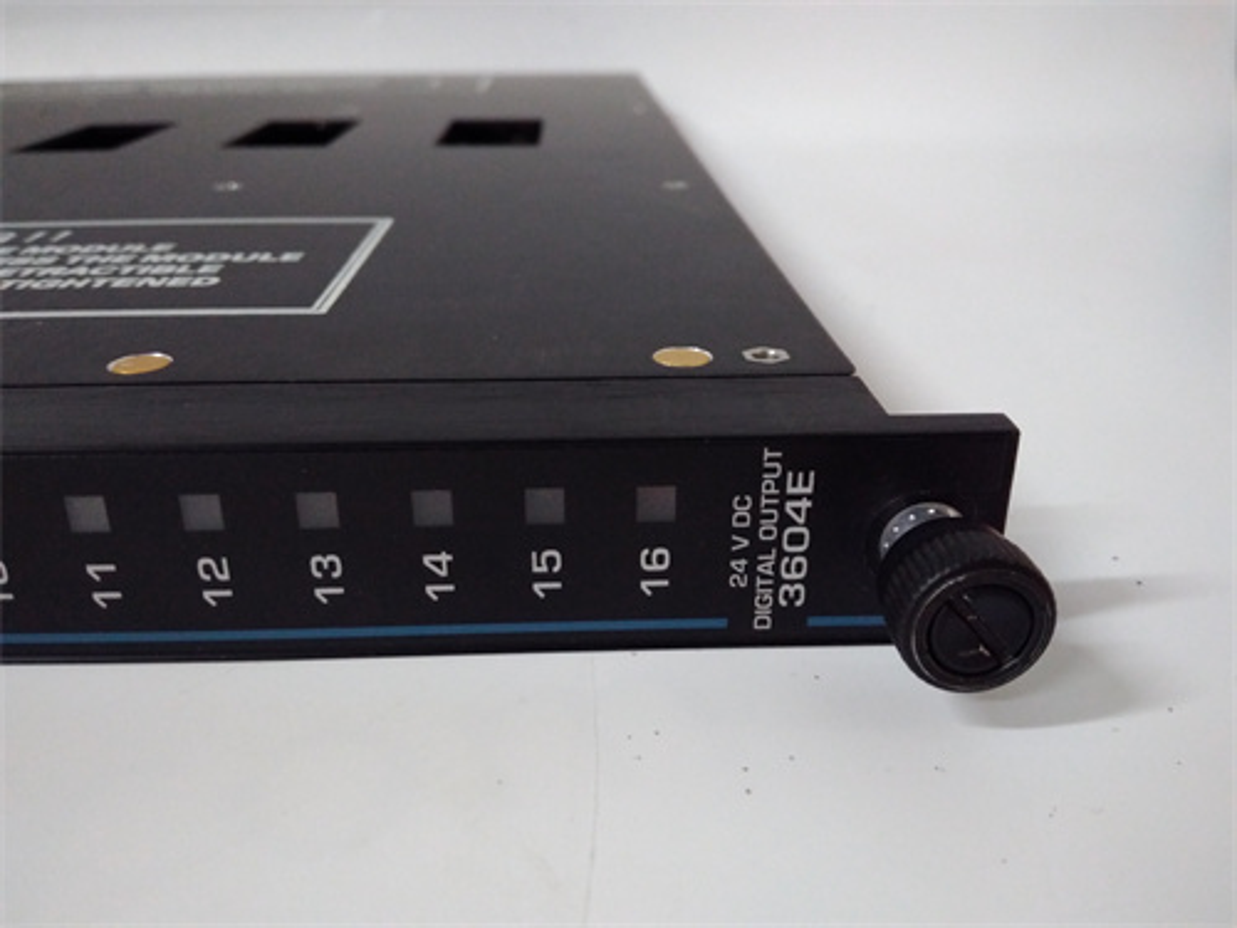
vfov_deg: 51.4
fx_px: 965
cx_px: 618
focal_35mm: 27
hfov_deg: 65.3
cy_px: 464
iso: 617
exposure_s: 1/33
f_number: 2
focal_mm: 3.79
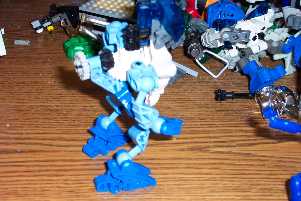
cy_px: 100
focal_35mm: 66
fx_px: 552
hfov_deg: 30.5
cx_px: 143
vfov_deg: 20.6
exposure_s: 1/45
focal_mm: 12.6
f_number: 3.5
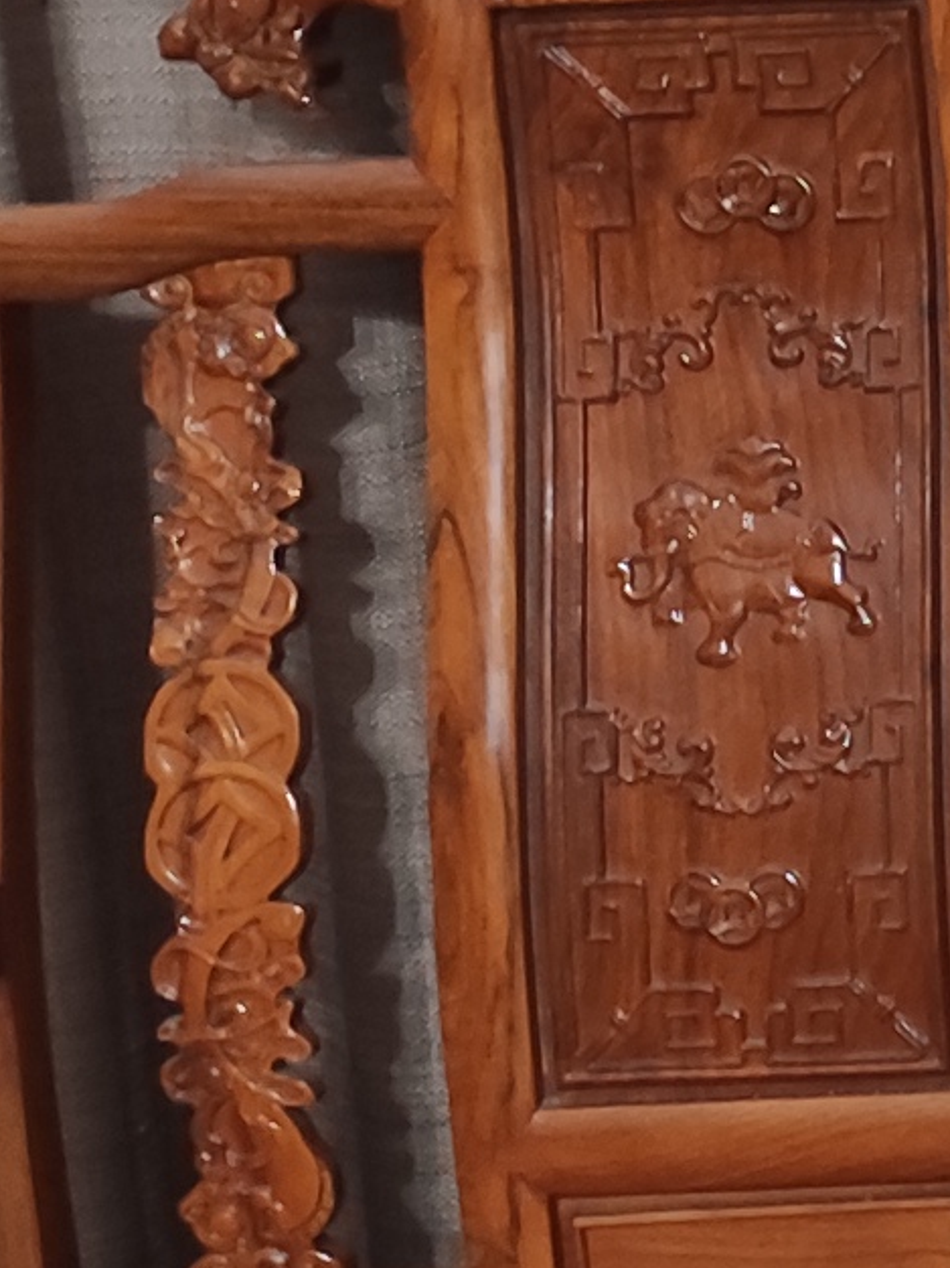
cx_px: 2676
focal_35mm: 150
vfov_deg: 13.0
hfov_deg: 8.5
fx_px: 5493
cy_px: 89
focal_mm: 6.14
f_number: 1.65
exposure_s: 1/33.3
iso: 1250
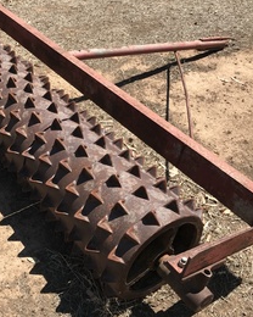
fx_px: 393
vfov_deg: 43.6
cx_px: 77
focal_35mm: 42
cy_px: 190
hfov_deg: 35.2
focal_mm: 3.99
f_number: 1.8
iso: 20
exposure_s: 1/1597
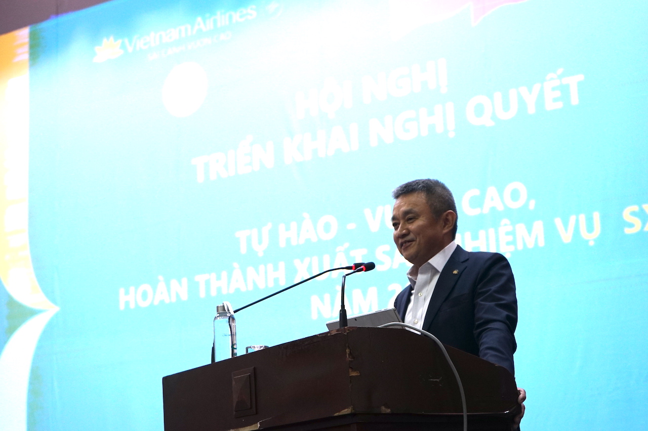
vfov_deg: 19.4
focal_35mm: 70
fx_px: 1259
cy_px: 216
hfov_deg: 28.9
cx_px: 324
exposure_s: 1/80
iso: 2000
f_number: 5.6
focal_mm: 70
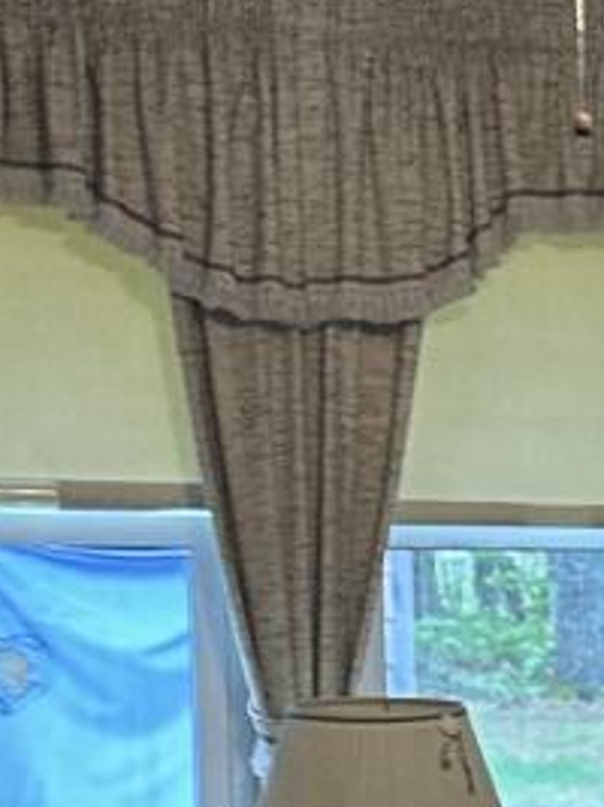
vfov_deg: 10.8
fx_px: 4191
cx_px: 1374
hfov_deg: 7.7
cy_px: 973
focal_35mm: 180
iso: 200
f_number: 1.78
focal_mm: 6.86
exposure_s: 1/60
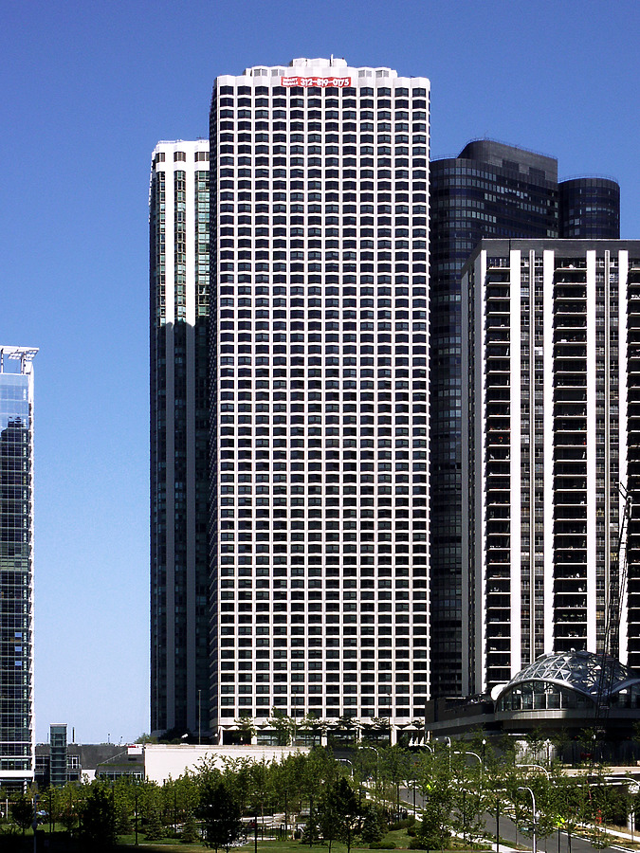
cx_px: 320
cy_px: 426
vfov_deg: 29.0
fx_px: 1652
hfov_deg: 21.9
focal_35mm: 67
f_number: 8
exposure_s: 1/250
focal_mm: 13.87
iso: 64
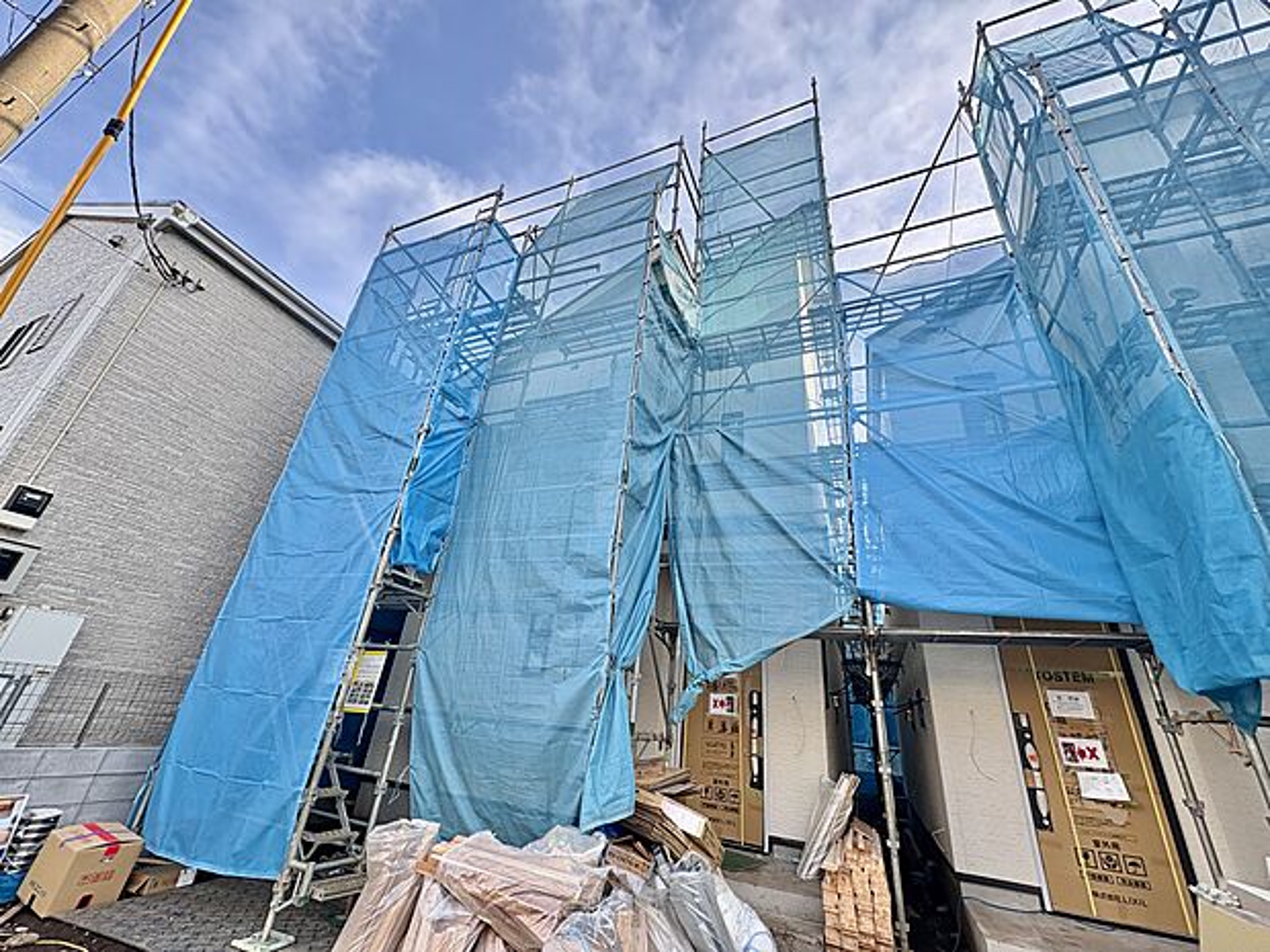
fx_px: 514
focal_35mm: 14
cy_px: 476
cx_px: 635
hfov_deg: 102.1
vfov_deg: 85.7
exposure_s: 1/226
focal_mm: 2.22
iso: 64
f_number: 2.2
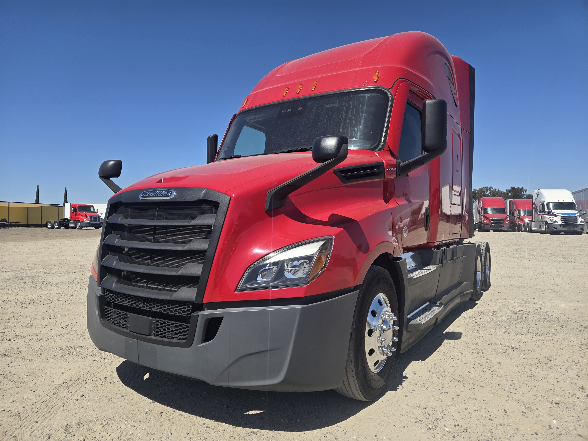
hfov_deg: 73.9
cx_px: 294
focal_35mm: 23
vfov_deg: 58.9
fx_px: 391
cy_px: 220
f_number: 1.8
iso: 25
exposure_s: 1/2240
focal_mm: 5.4
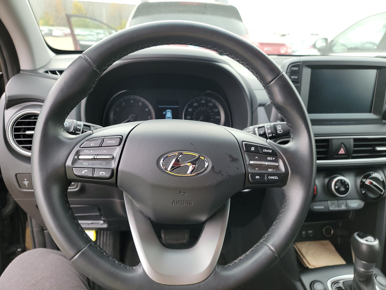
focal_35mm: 24
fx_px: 268
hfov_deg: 71.6
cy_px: 145
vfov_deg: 56.8
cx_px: 193
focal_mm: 6.7
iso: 96
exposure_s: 1/59
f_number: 1.8
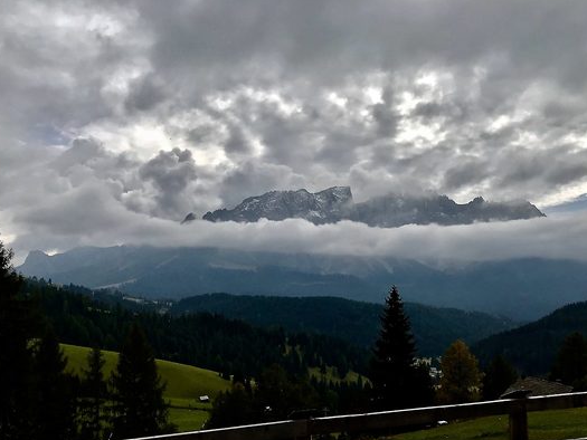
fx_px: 543
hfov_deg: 56.8
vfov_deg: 44.1
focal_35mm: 32
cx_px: 310
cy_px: 248
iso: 20
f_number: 1.8
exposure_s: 1/5319
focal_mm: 3.99
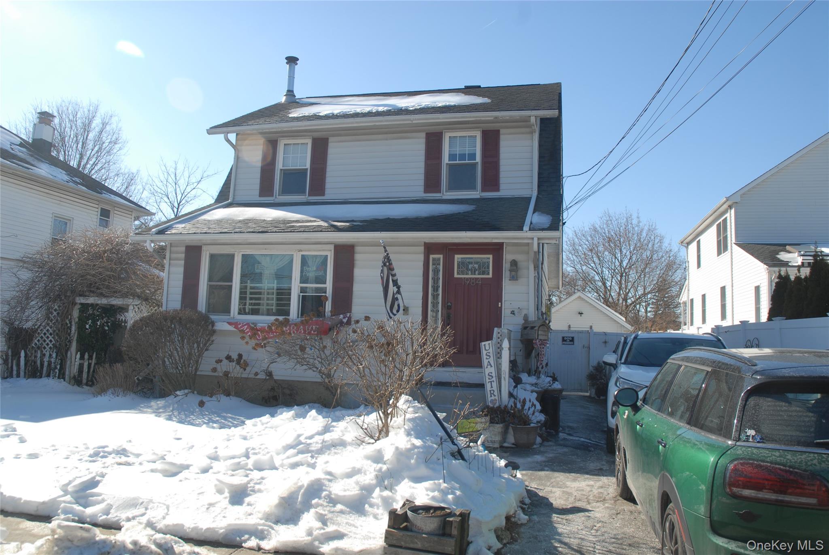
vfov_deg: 48.0
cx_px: 414
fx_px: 622
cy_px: 278
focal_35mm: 27
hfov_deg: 67.3
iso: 100
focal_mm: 18
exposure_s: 1/180
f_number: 7.1
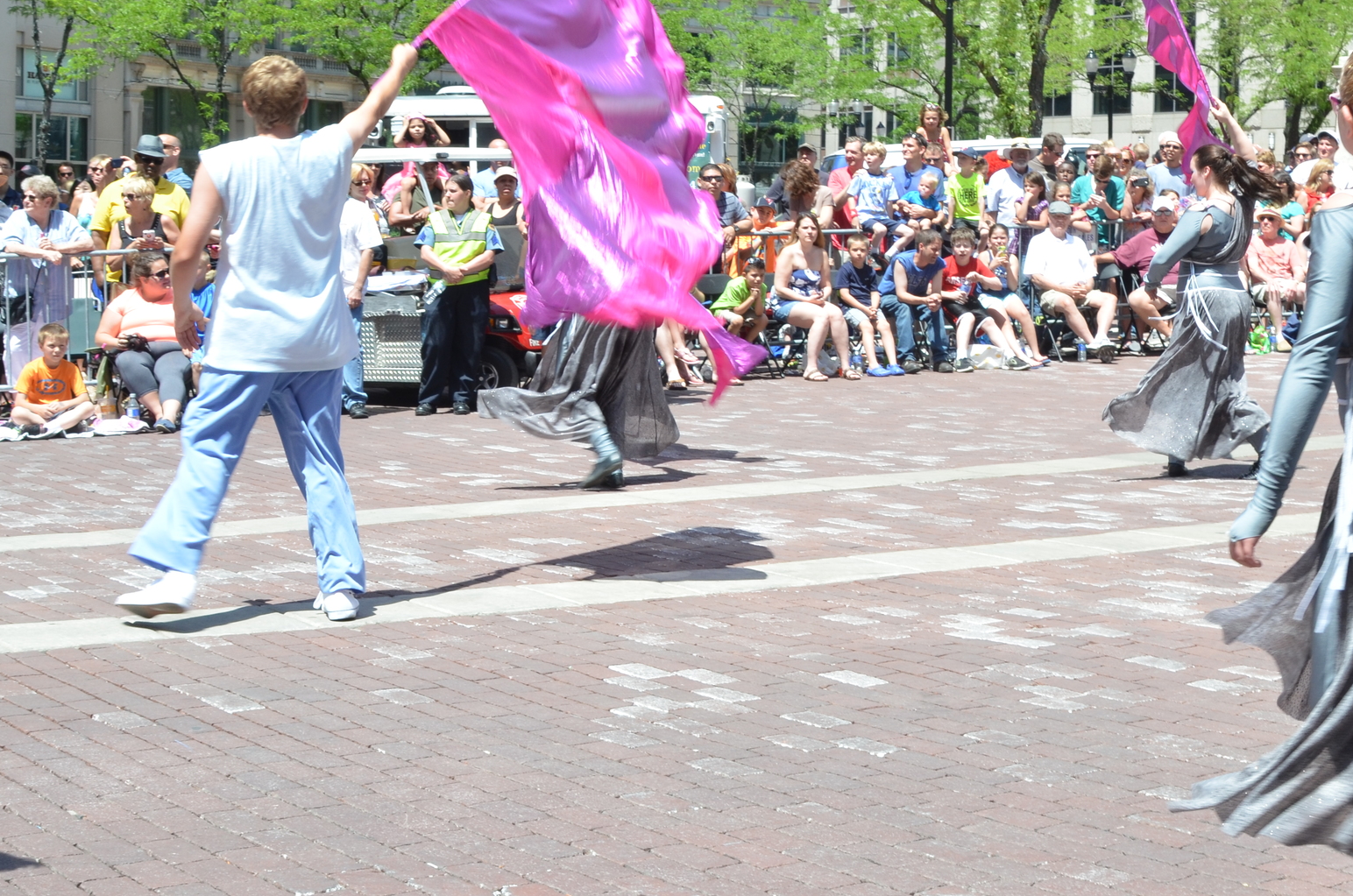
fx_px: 2551
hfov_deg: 29.3
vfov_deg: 19.8
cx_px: 1008
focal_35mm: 68
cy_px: 266
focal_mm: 28
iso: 250
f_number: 11
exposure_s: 1/125
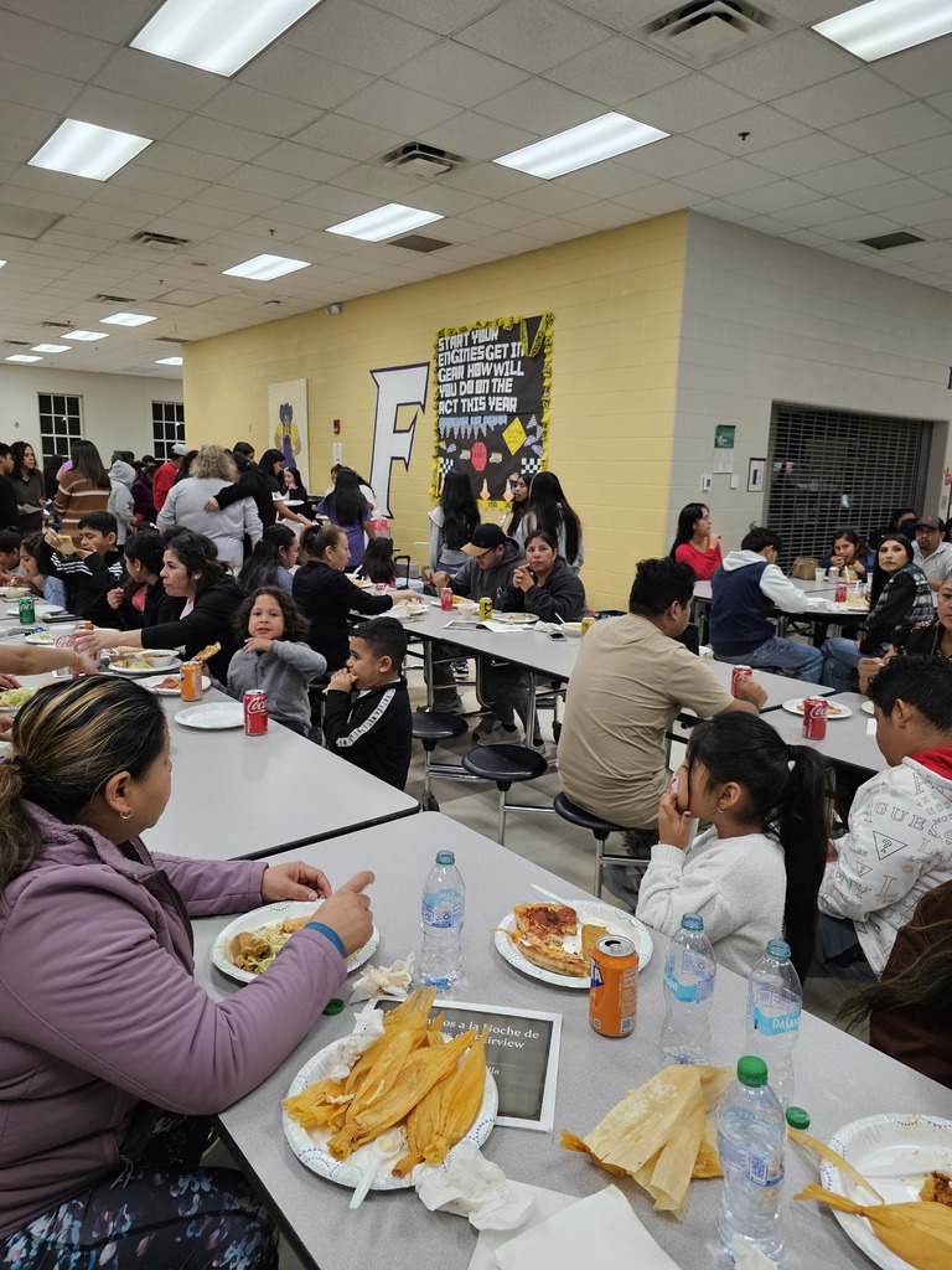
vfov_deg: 73.9
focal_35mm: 23
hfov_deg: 58.9
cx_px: 476
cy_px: 635
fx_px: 843
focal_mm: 6.3
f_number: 1.7
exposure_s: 1/120
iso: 250
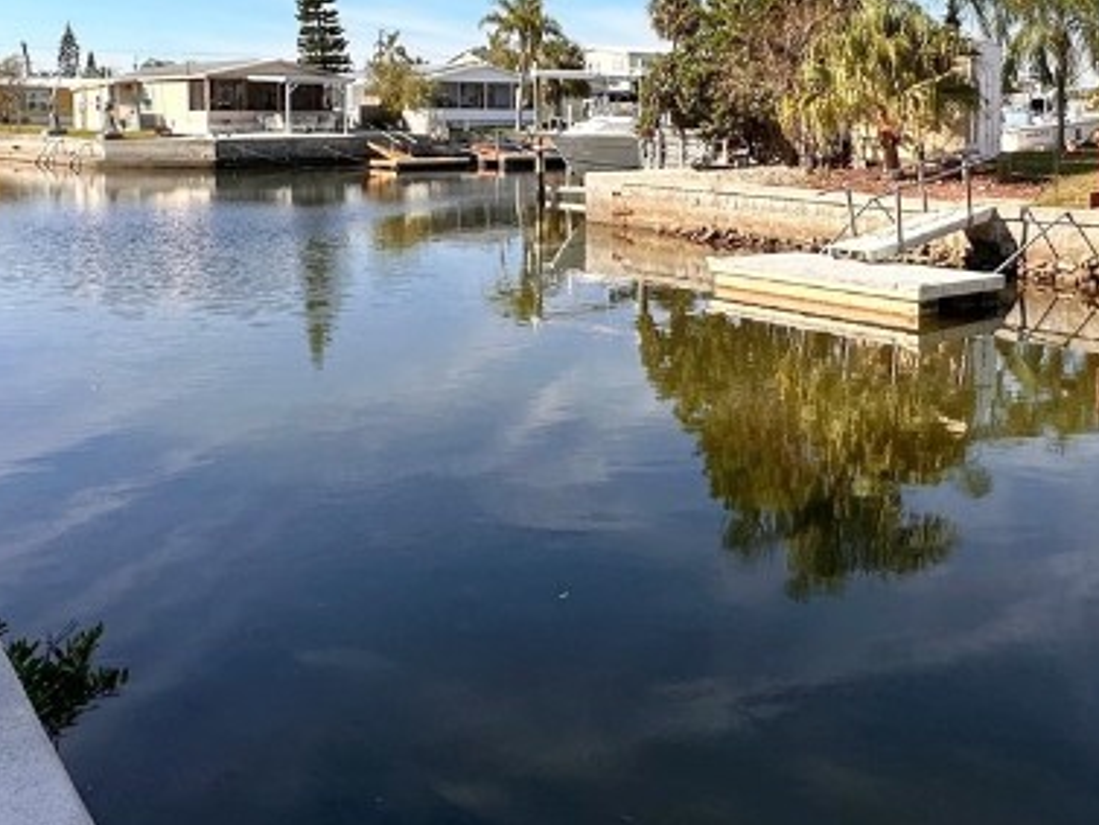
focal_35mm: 38
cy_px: 184
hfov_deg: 48.3
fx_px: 1207
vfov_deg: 36.6
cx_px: 714
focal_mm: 2.2
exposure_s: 1/1984
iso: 50
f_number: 2.2
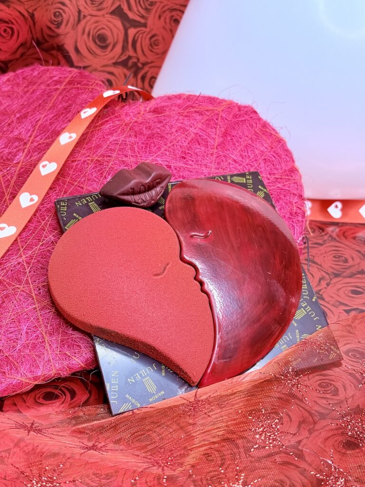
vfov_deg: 39.7
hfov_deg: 30.3
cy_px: 244
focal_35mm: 48
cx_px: 182
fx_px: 675
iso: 100
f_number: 1.78
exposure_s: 1/223
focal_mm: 6.76
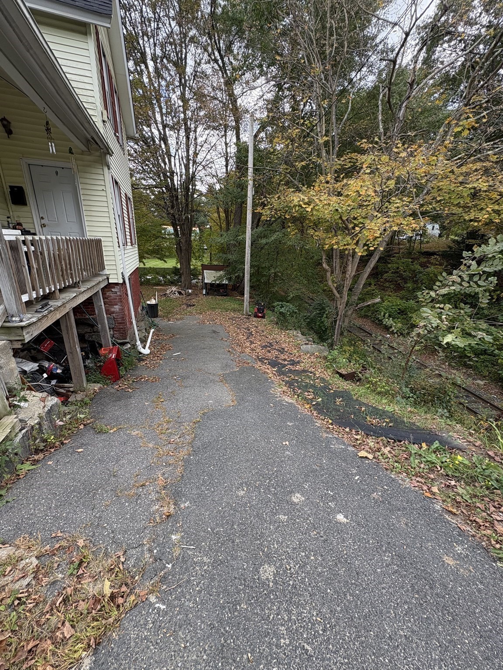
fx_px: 271
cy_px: 335
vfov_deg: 102.1
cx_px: 252
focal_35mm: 14
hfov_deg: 85.7
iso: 64
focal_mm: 2.22
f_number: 2.2
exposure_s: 1/264
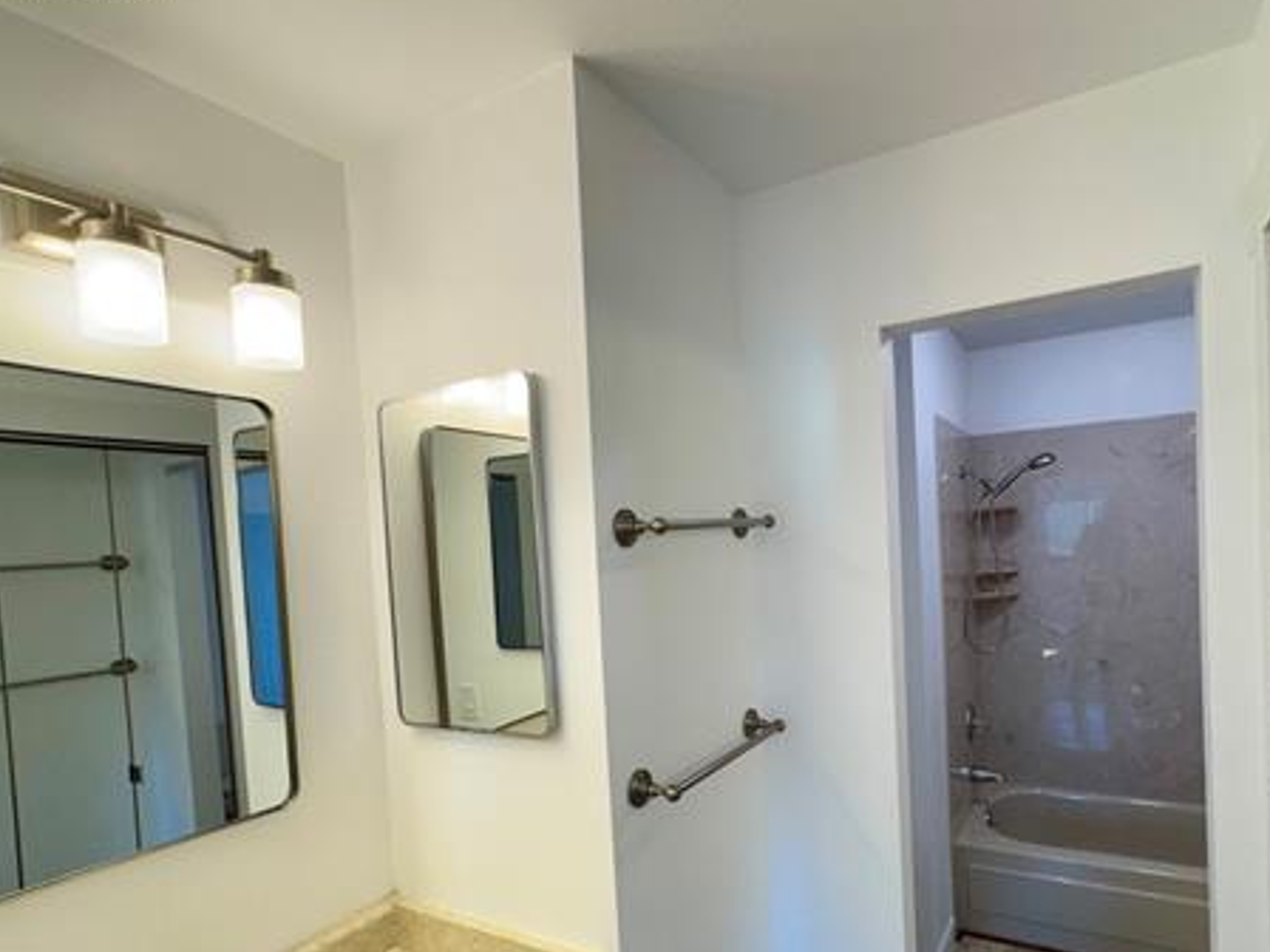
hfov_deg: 81.3
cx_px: 723
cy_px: 568
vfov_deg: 65.4
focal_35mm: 20
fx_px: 734
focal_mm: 2.22
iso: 64
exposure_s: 1/120
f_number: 2.2
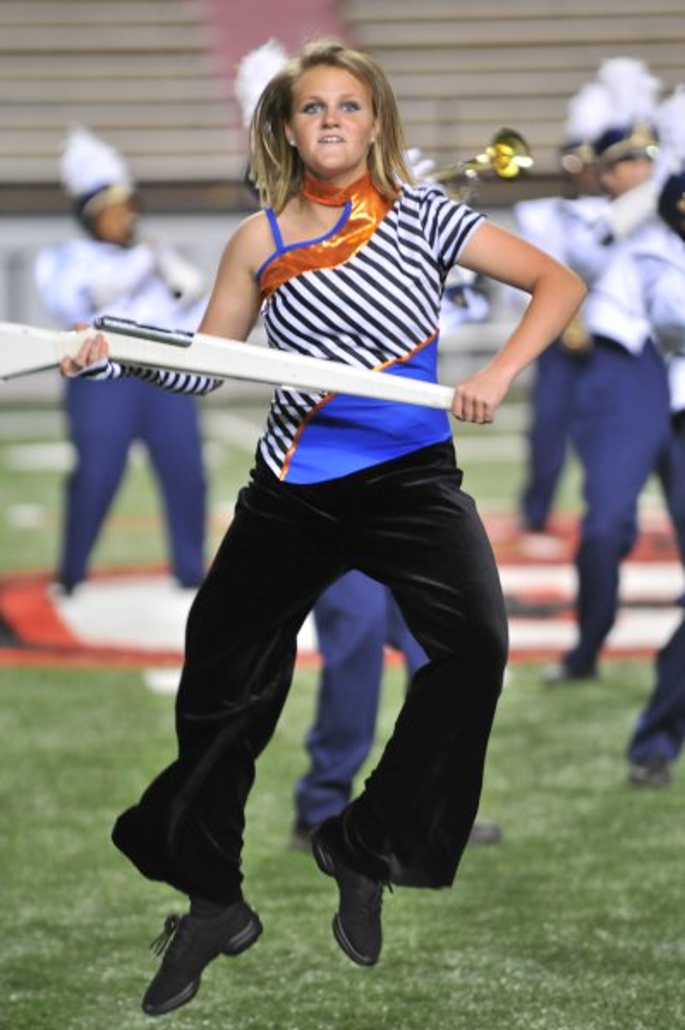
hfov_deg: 4.6
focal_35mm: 300
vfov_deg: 6.9
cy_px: 515
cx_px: 342
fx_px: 8577
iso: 800
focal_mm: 200
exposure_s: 1/200
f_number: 2.8
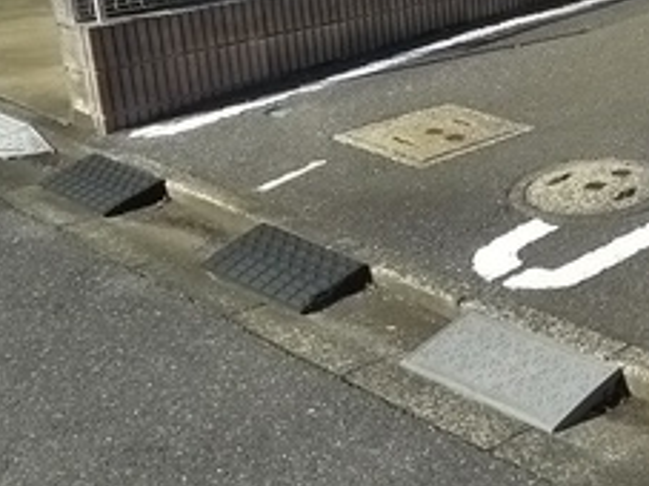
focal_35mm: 74
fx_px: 1387
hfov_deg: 23.1
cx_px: 869
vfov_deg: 19.7
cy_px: 110
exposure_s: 1/640
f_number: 4
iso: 400
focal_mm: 5.1
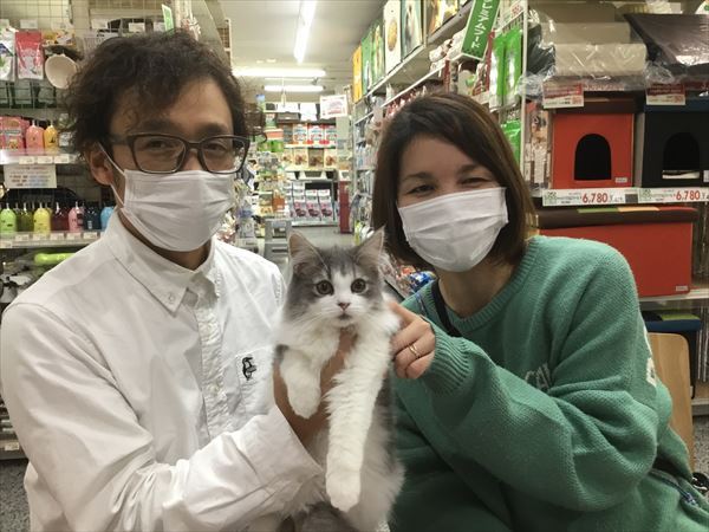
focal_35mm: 31
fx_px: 635
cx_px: 354
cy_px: 266
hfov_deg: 58.4
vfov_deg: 45.4
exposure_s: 1/30
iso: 80
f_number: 2.4
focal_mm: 3.3
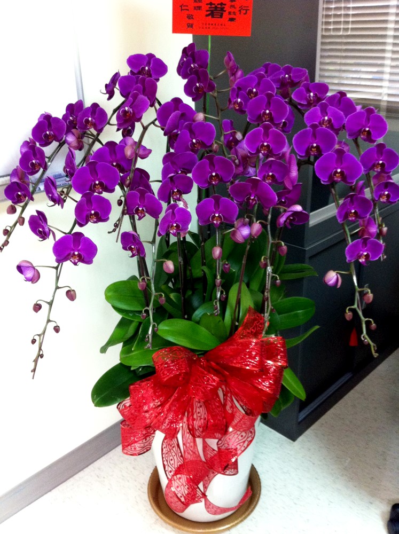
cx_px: 200
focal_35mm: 35
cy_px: 267
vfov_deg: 52.7
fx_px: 539
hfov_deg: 40.6
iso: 250
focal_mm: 3.85
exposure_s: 1/15
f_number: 2.8
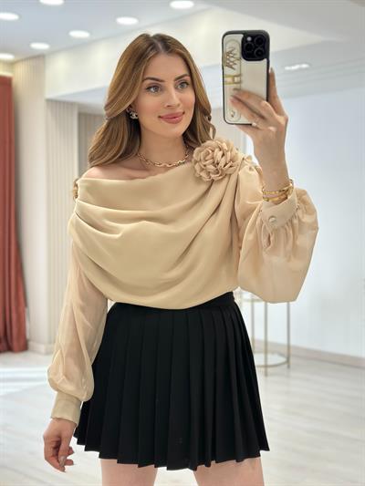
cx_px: 182
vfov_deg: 39.6
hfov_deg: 30.3
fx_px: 675
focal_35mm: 48
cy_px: 243
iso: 80
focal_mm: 6.86
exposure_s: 1/252
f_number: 1.78
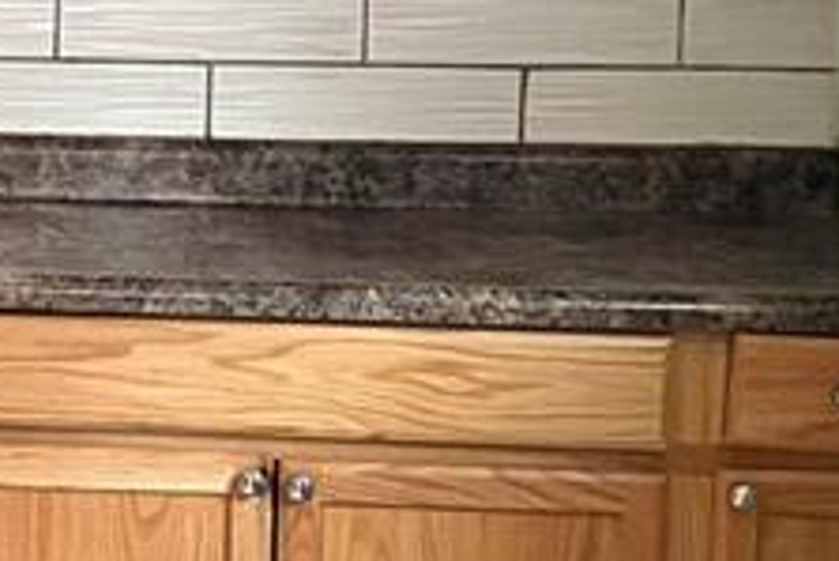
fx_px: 2892
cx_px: -267
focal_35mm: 124
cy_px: 151
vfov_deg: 11.1
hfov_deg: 15.7
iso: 400
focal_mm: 5.7
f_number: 1.5
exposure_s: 1/60
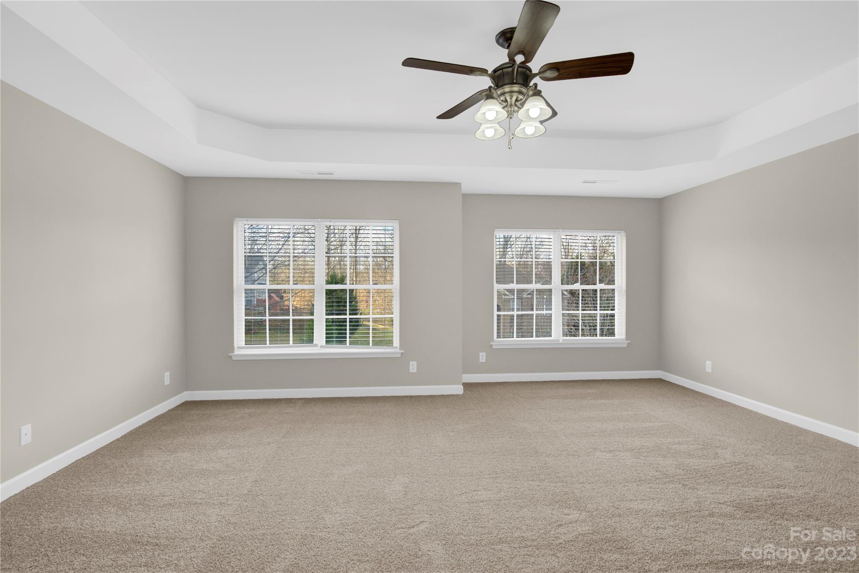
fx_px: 382
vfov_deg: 73.8
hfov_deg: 96.7
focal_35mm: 16
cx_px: 430
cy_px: 286
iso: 640
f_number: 11
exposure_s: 1/40
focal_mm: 16
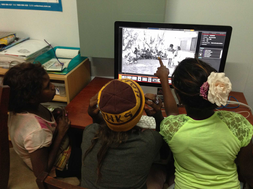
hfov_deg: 55.4
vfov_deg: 42.9
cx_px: 126
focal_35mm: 33
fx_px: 241
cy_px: 94
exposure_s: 1/20
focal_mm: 4.13
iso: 200
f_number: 2.4
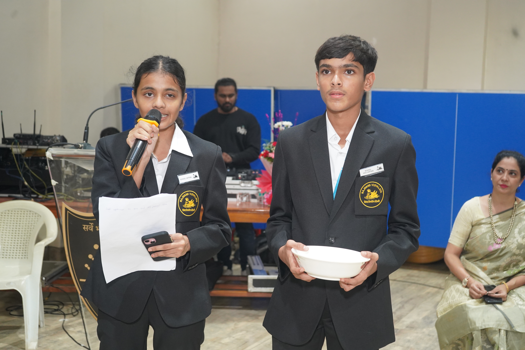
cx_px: 262
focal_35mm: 45
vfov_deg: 29.9
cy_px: 175
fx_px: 656
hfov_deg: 43.6
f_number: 4.5
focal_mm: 45
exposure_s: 1/160
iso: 3200
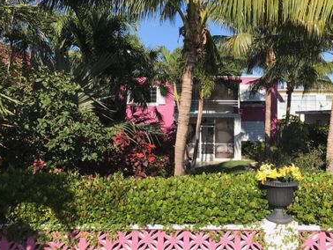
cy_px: 87
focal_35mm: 37
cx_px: 200
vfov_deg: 38.3
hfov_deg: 49.8
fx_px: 356
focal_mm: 3.99
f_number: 1.8
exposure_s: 1/1473
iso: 20
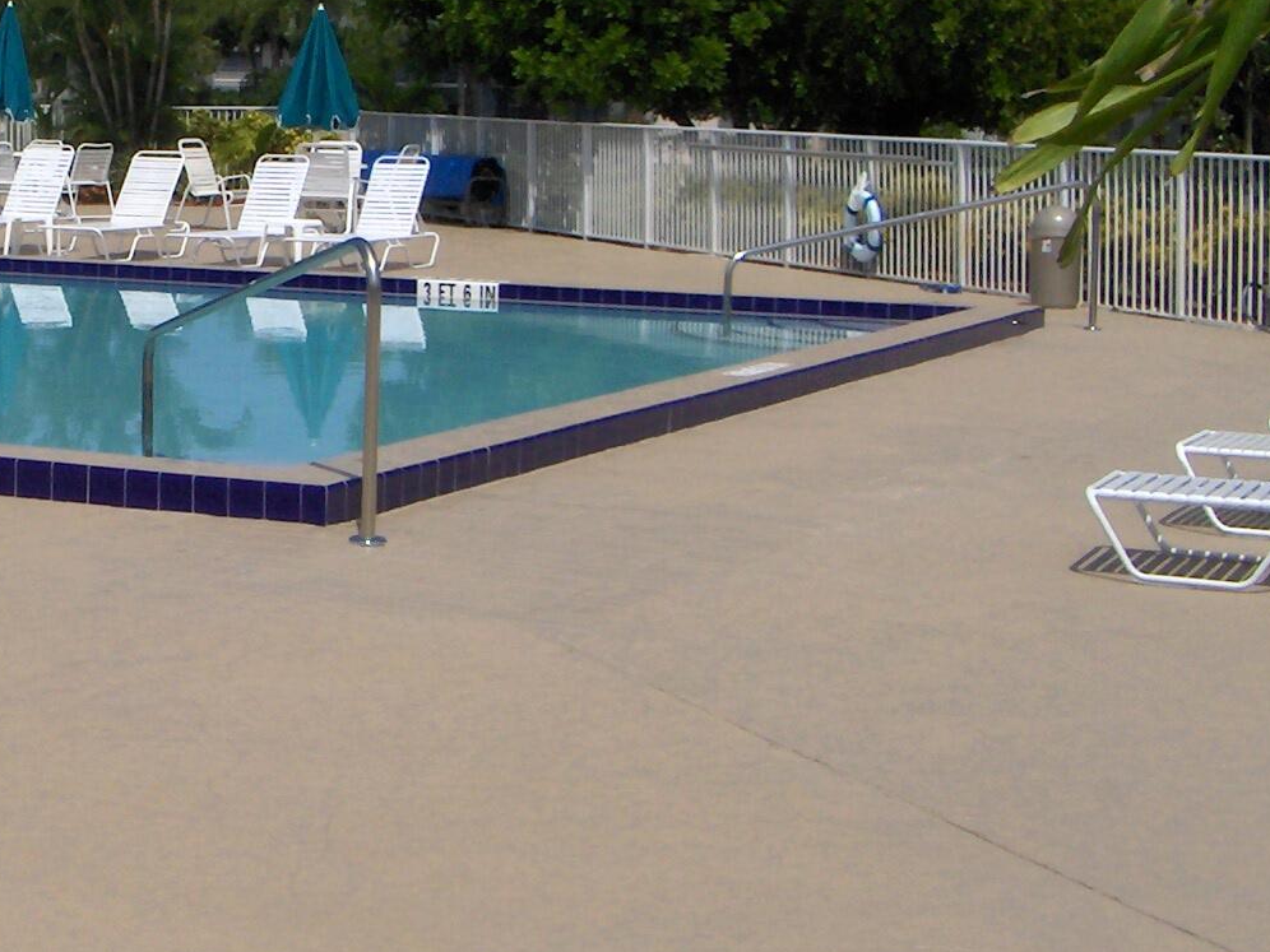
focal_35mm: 81
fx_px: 2972
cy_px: 110
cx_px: -19
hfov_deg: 23.1
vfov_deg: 17.9
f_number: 4.3
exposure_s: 1/2041
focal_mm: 5.8
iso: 100
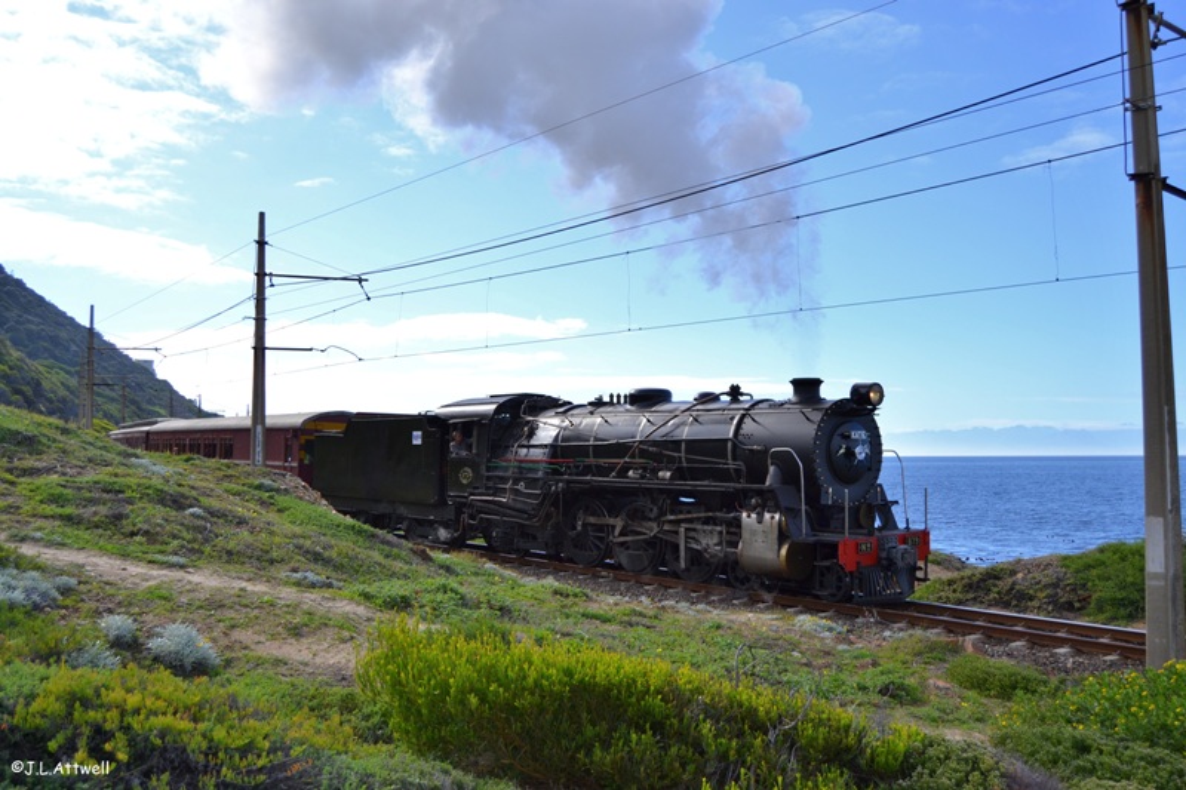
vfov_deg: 40.0
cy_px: 395
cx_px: 593
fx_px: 1087
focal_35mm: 33
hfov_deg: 57.2
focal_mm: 22
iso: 200
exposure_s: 1/1250
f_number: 5
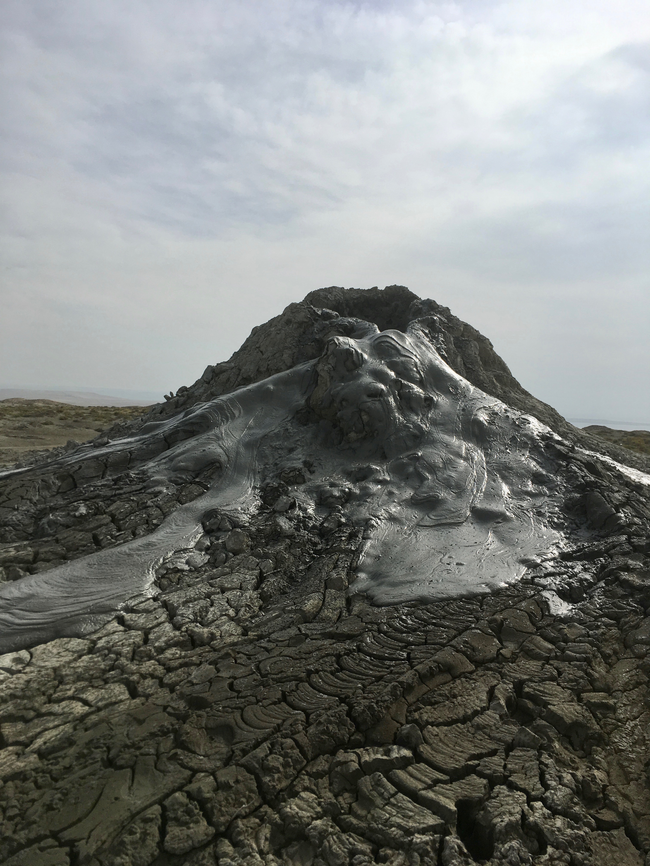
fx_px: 726
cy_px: 433
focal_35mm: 29
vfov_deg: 61.7
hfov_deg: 48.2
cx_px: 325
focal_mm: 4.15
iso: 25
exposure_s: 1/3205
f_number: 2.2
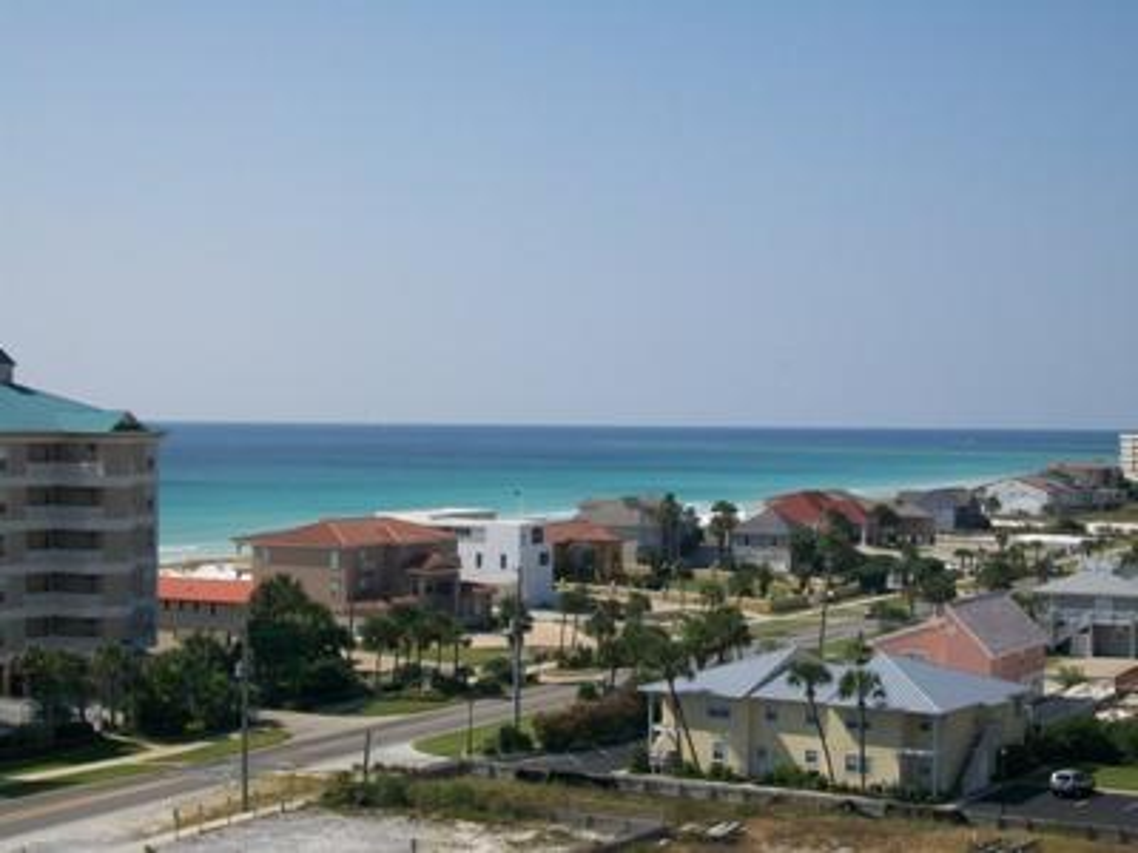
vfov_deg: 21.0
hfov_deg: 27.8
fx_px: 2301
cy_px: 426
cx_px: 569
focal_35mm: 70
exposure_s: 1/500
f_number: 6.7
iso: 64
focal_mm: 11.6
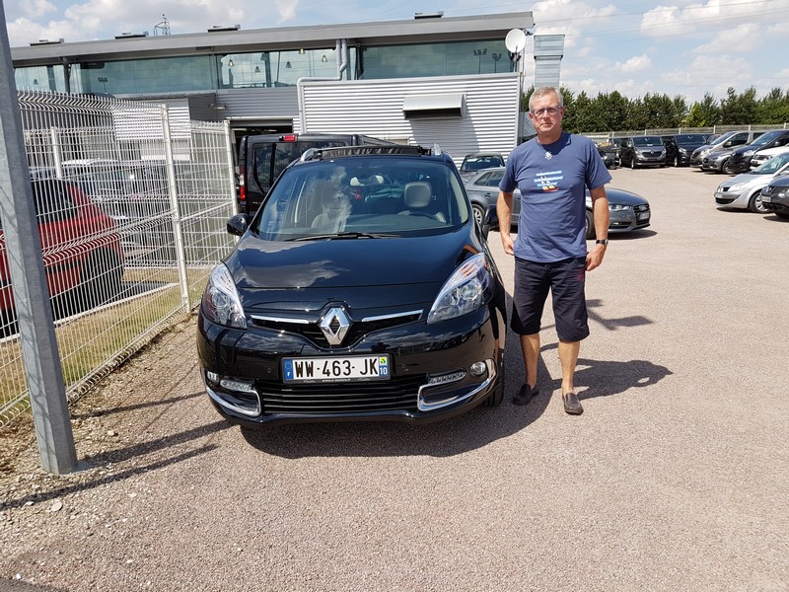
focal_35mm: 26
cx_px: 394
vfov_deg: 53.1
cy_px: 296
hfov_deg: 67.3
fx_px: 593
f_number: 1.7
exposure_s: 1/2064
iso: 40
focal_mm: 4.2
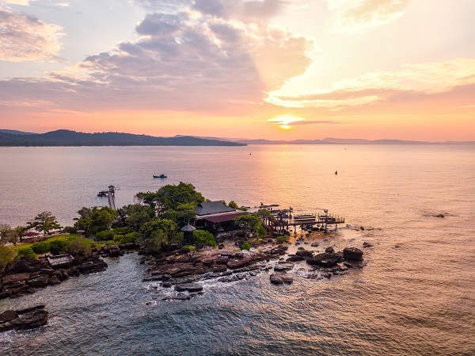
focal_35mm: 26
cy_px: 178
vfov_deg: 53.0
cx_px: 238
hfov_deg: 67.3
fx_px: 356
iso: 100
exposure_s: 1/200
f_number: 2.2
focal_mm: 4.73
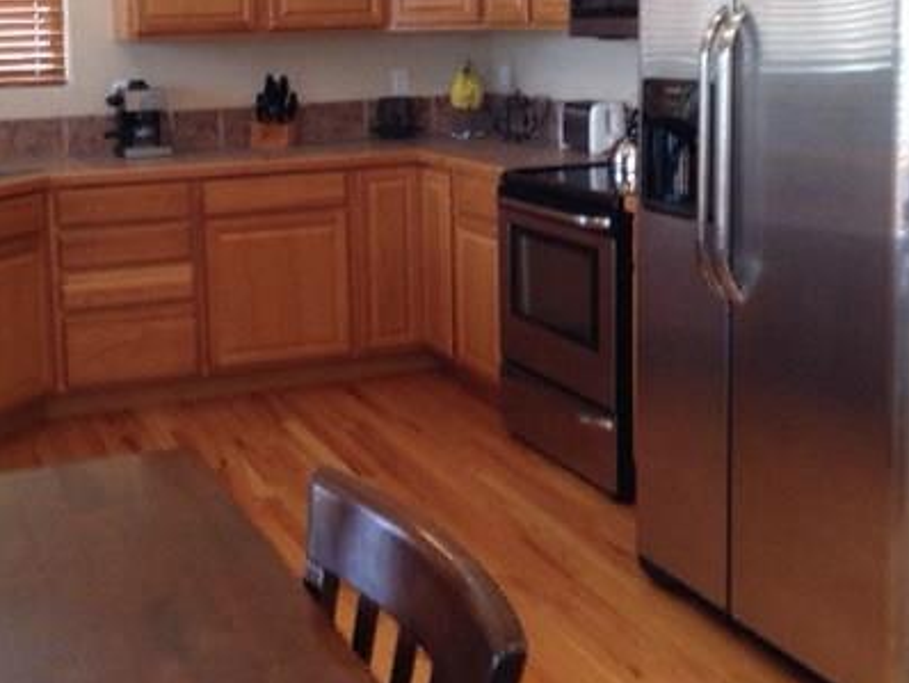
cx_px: 361
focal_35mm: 53
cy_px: 176
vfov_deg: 27.2
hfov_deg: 36.0
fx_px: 1393
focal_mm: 4.13
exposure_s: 1/20
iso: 125
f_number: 2.4
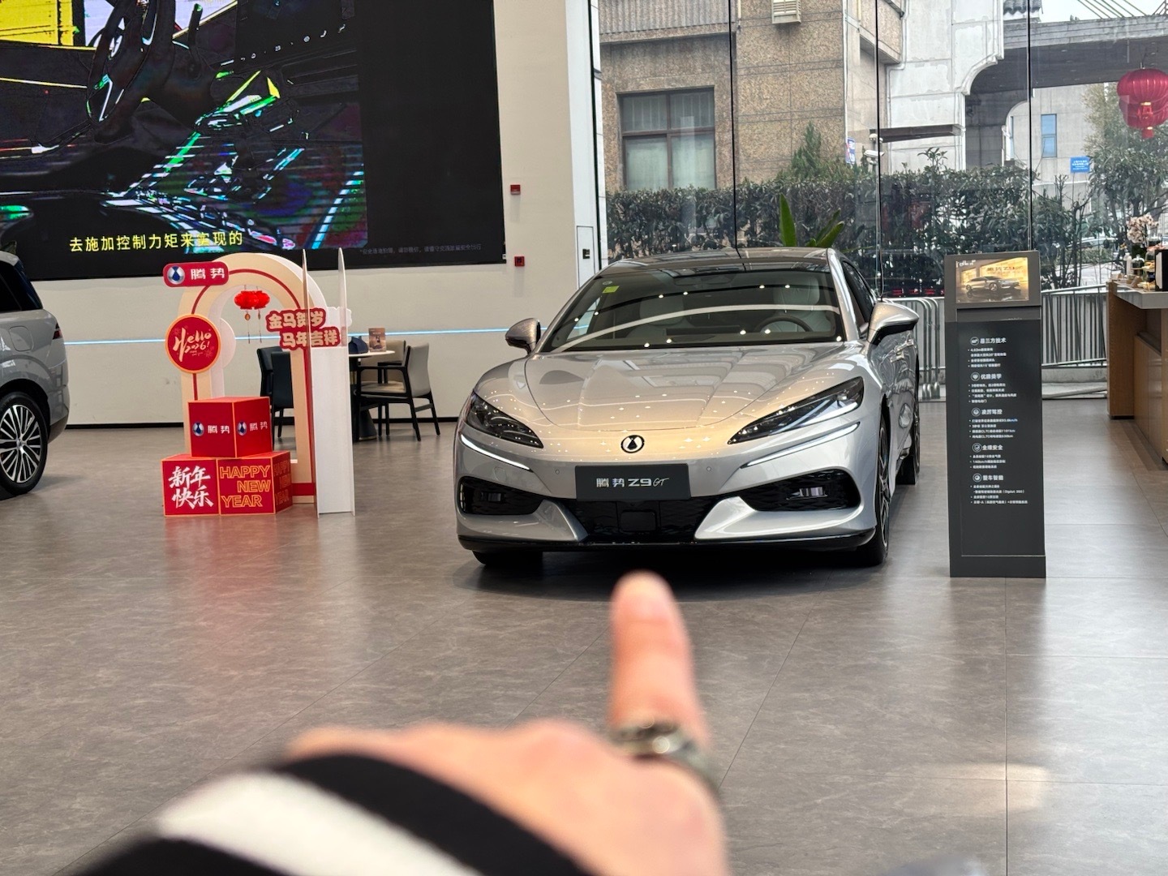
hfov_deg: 36.8
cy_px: 438
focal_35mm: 52
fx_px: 1755
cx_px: 584
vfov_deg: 28.0
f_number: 1.6
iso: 25
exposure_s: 1/121
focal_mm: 5.96
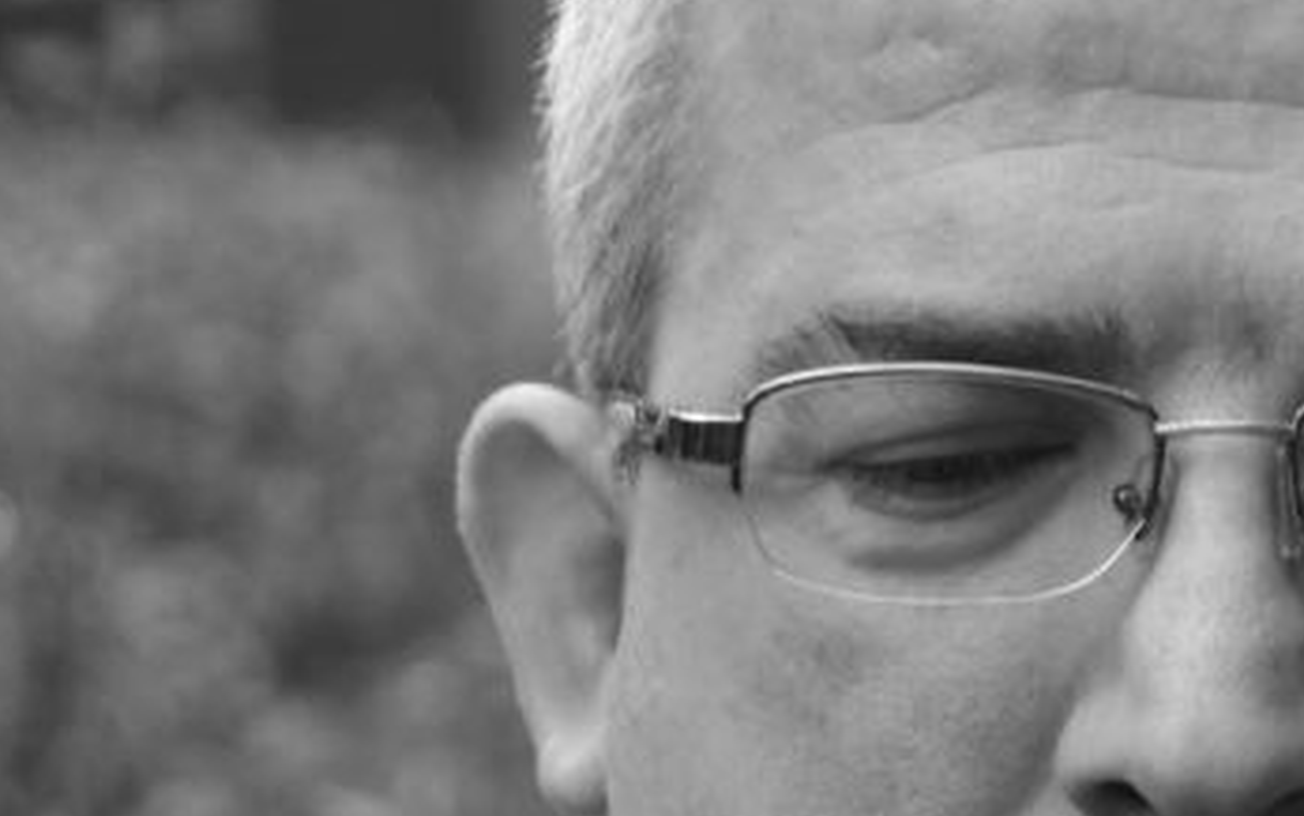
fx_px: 11196
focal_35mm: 315
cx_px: 1575
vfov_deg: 4.2
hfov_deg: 6.6
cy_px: 560
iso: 200
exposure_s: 1/100
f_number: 5
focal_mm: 70
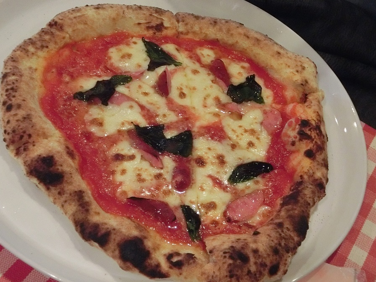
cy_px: 141
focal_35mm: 50
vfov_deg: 29.1
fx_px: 543
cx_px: 188
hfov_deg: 38.2
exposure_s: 1/125
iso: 2000
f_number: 4.3
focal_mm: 9.16
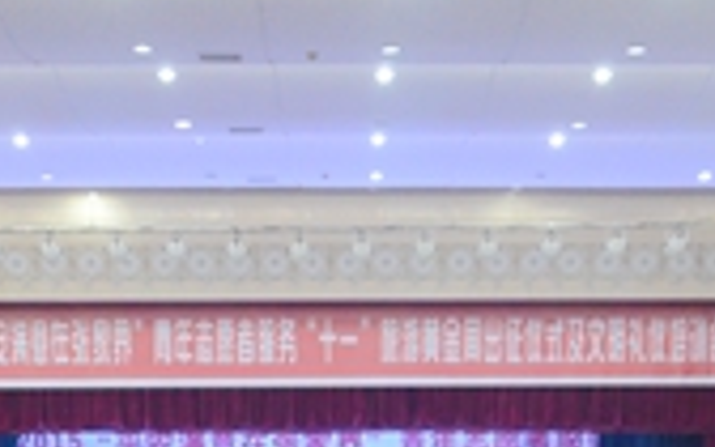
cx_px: 336
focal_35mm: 90
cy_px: 749
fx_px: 1754
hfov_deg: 23.0
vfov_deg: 13.4
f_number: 5.6
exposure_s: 1/30
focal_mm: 18
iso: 3200
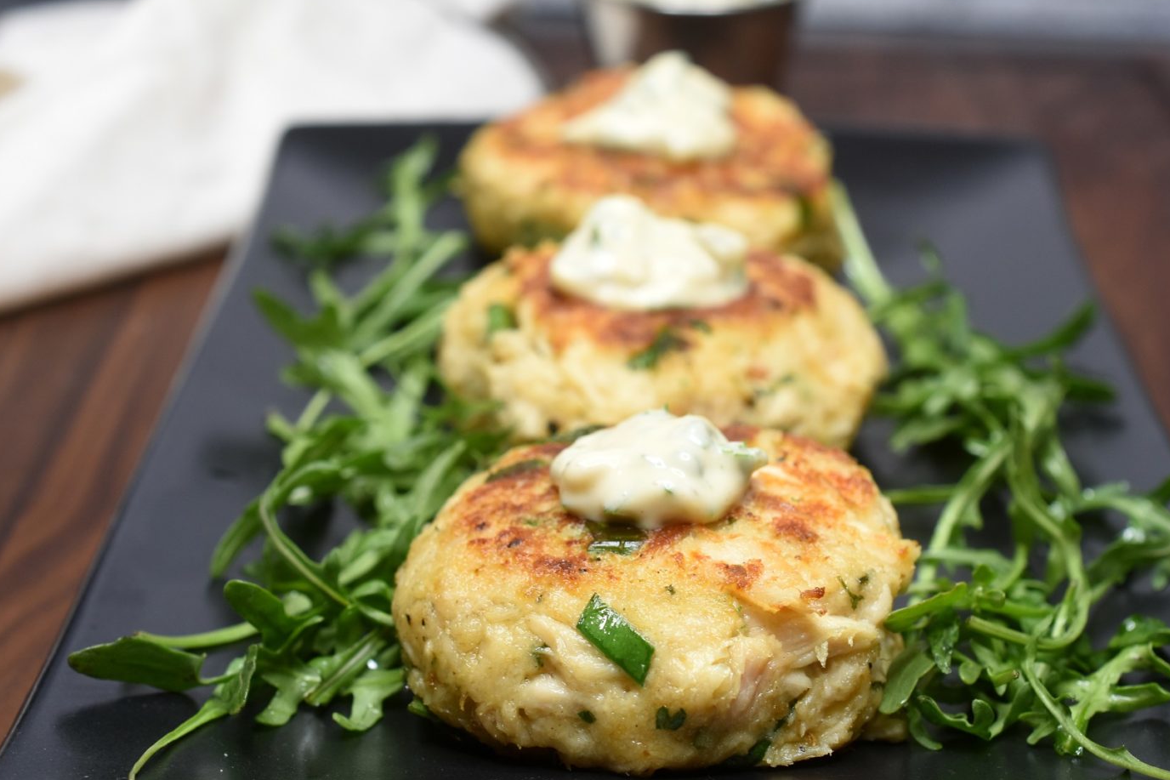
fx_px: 2177
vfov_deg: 20.3
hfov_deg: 30.1
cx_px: 645
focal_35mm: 67
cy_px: 401
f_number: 5.6
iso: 500
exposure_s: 1/80
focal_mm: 40
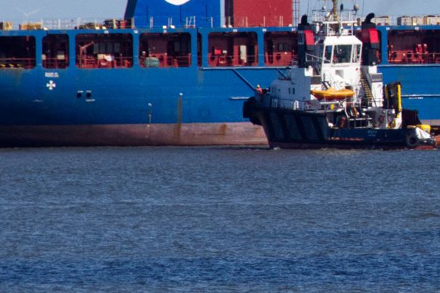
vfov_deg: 1.0
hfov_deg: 1.5
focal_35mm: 1389
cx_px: 657
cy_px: -70
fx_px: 16971
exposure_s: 1/1250
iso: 400
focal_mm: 230
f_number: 9
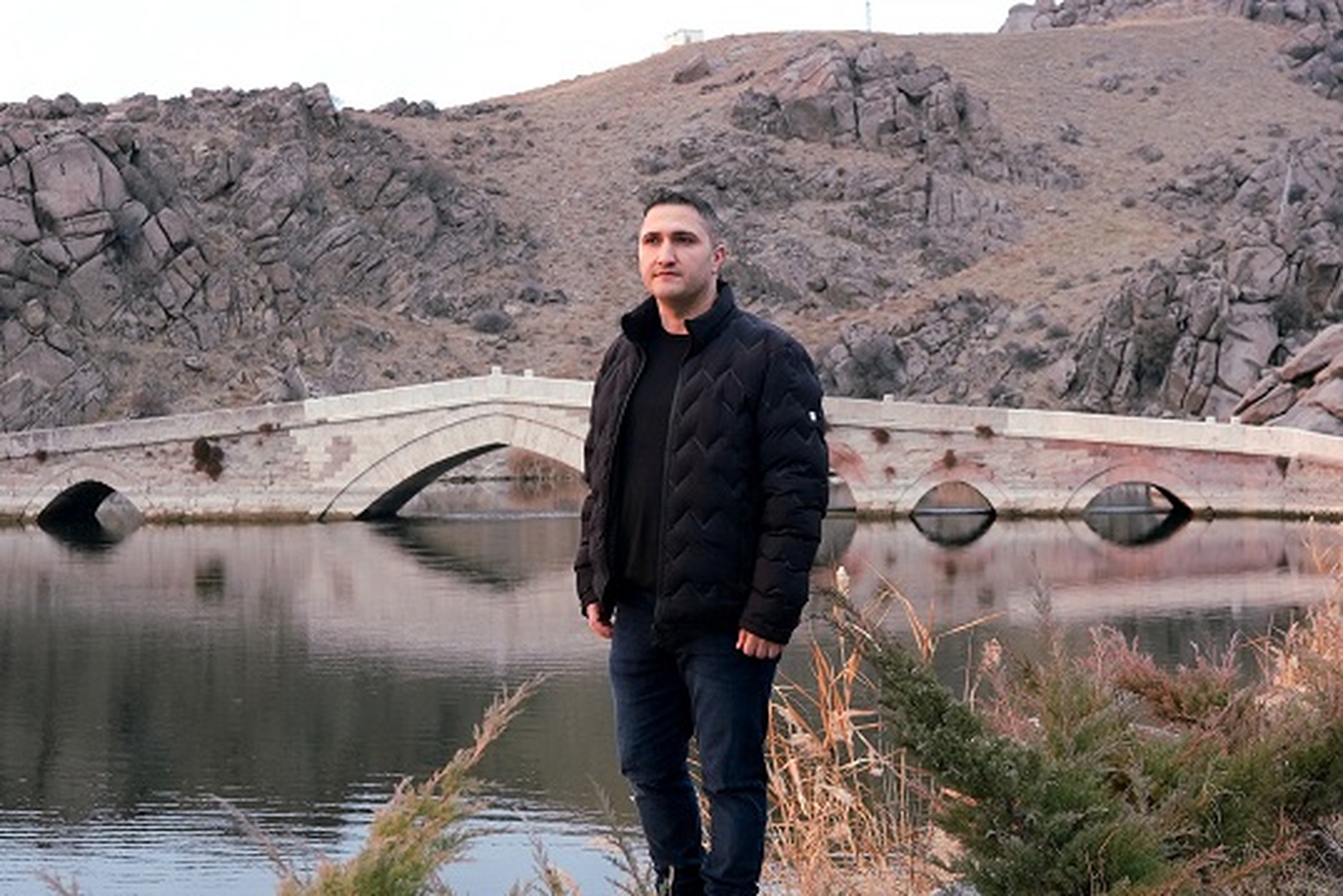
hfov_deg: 38.2
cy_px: 448
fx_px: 1940
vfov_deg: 26.0
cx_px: 672
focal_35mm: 52
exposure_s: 1/161
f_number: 4
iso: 1000
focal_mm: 35
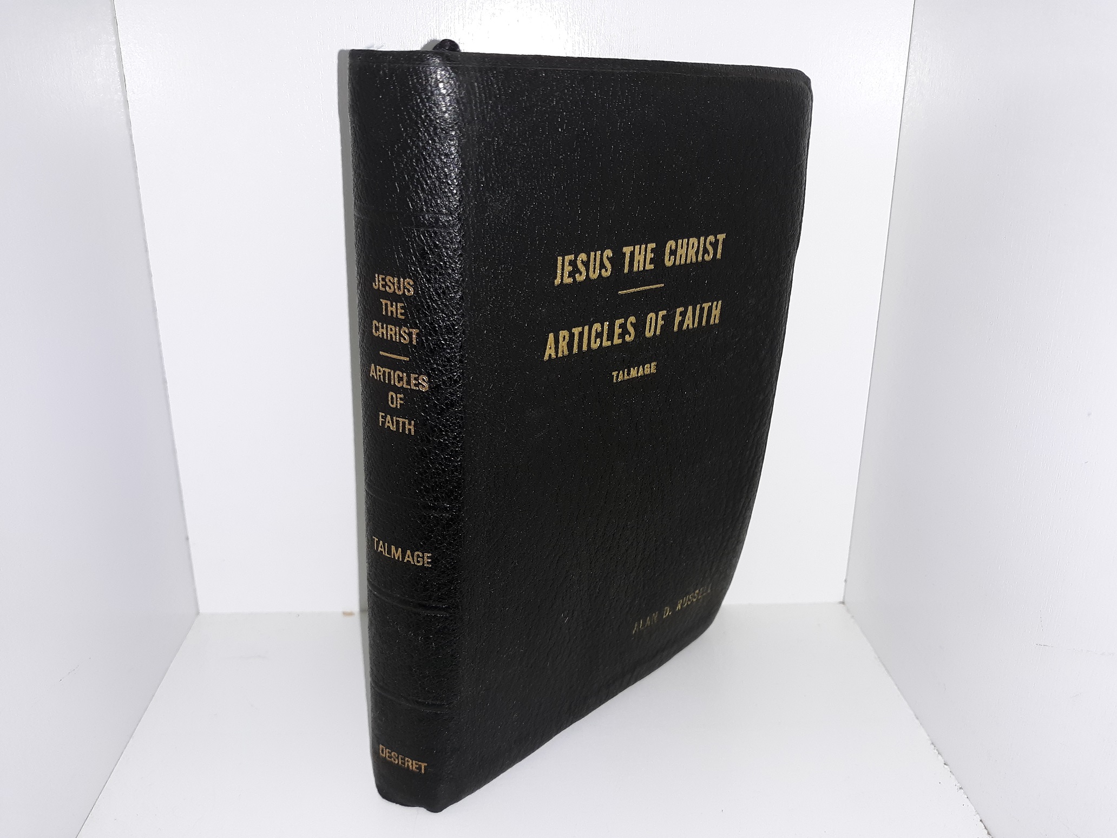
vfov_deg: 49.7
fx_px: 904
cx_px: 558
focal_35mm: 28
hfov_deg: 63.4
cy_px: 419
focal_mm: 3.7
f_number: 1.7
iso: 50
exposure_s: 1/120
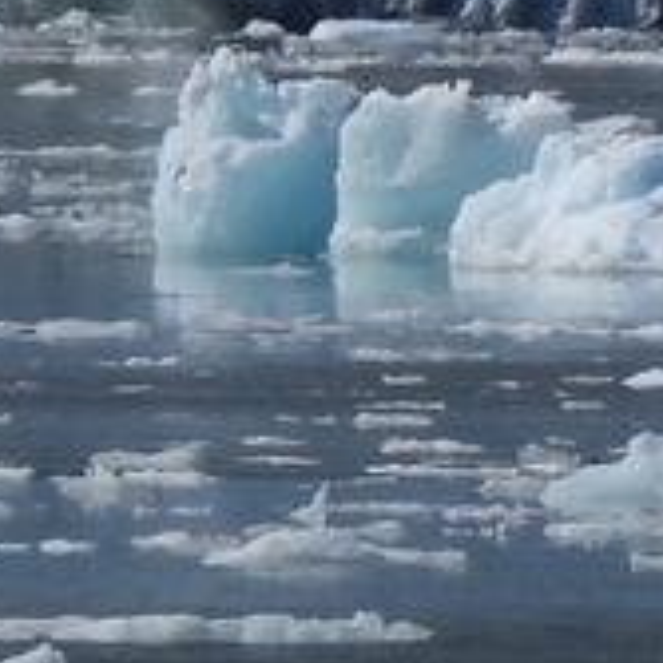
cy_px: -64
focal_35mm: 5420
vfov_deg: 0.3
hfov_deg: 0.3
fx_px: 117447
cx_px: 1560
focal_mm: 143
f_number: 5.6
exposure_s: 1/1250
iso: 100
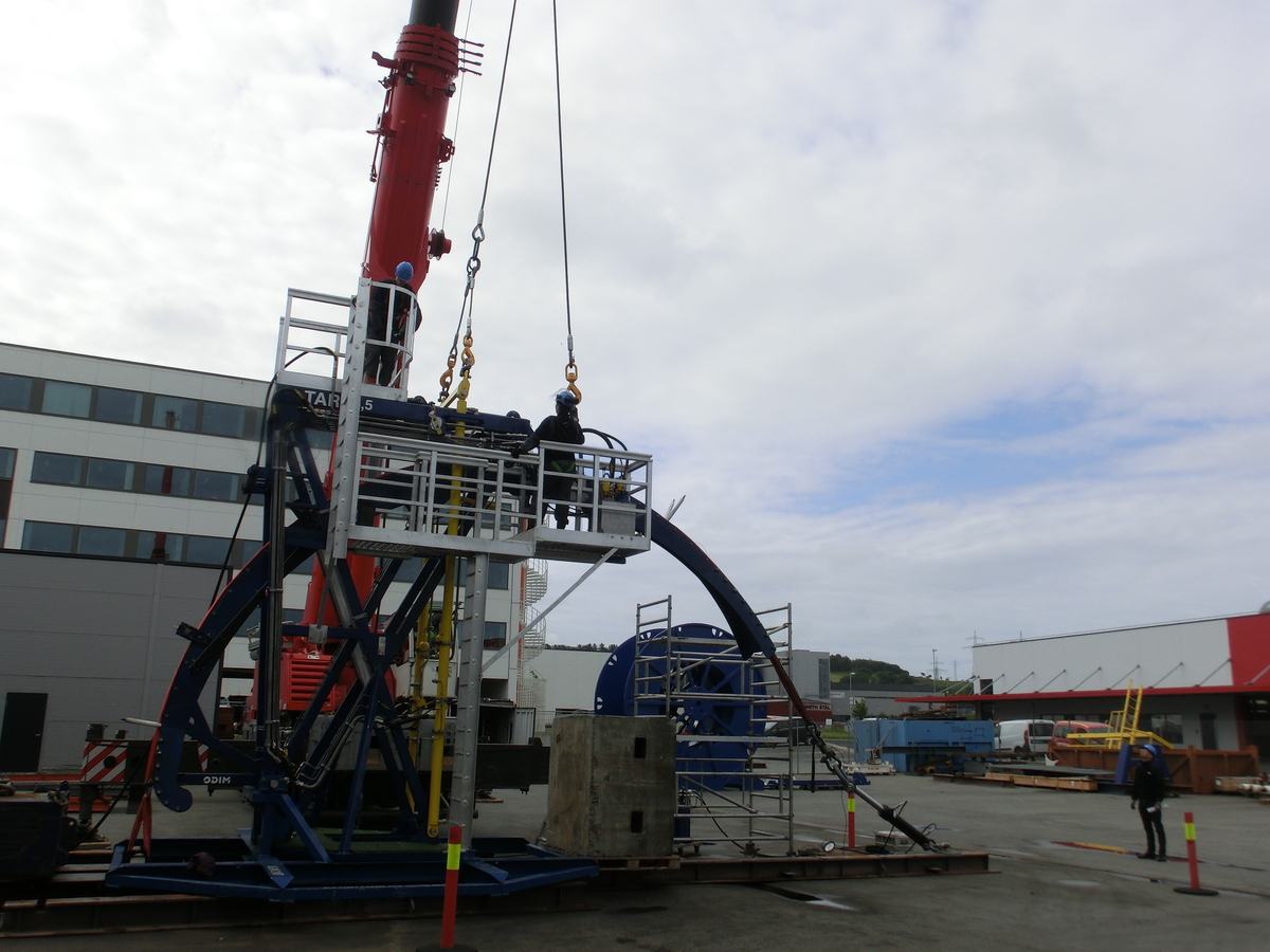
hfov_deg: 55.4
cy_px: 476
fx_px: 1211
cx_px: 635
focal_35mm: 33
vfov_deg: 42.9
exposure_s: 1/250
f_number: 9.4
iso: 100
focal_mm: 5.86
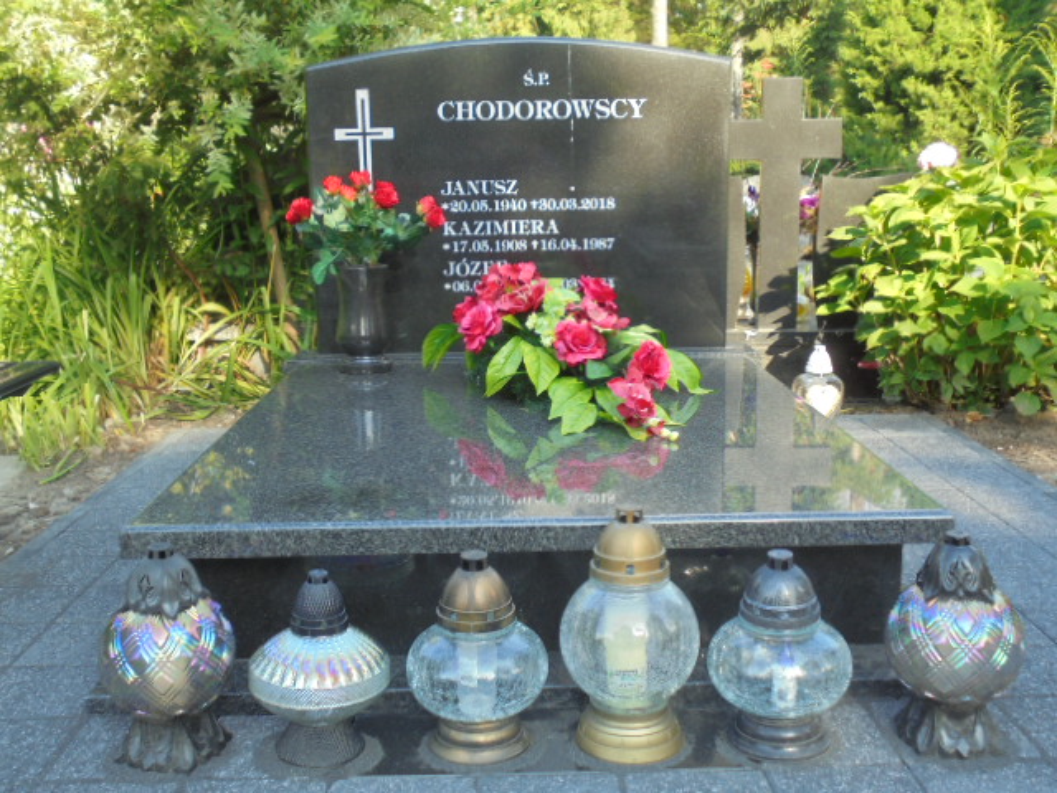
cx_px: 528
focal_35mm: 38
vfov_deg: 37.7
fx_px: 1160
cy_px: 396
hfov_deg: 49.0
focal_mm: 6.9
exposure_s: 1/100
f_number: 4.2
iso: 100
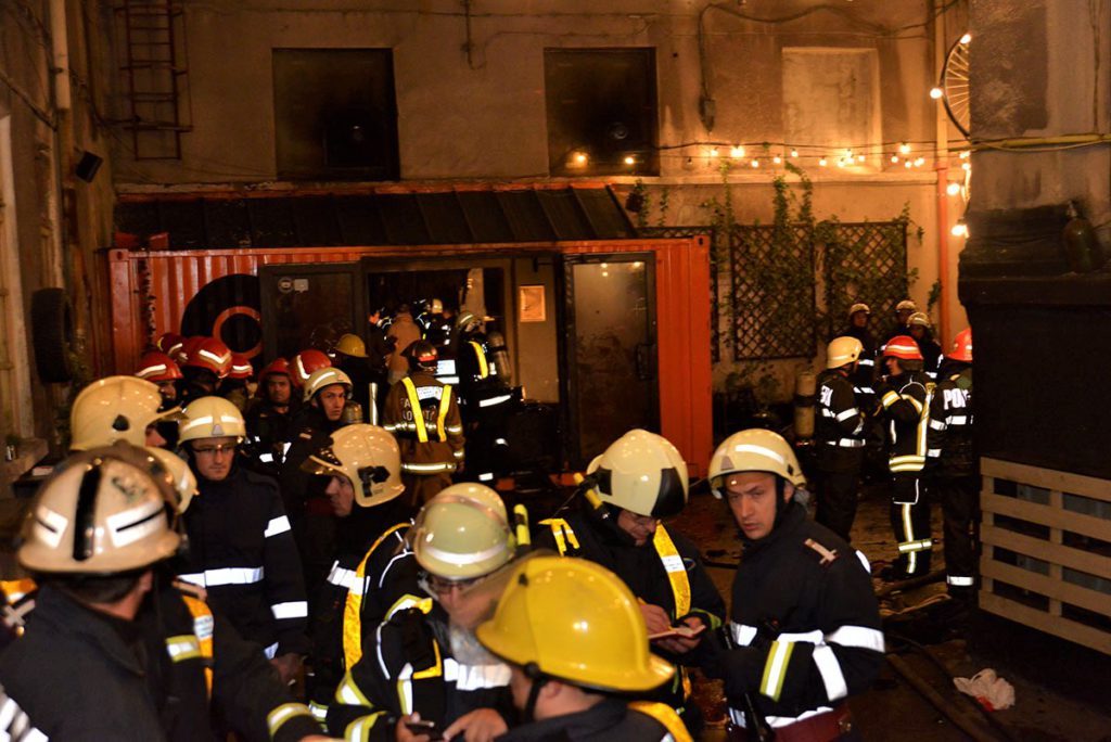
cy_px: 371
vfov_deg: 29.9
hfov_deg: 43.6
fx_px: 1389
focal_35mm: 45
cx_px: 556
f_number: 3.5
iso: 2500
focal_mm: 45
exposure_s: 1/125
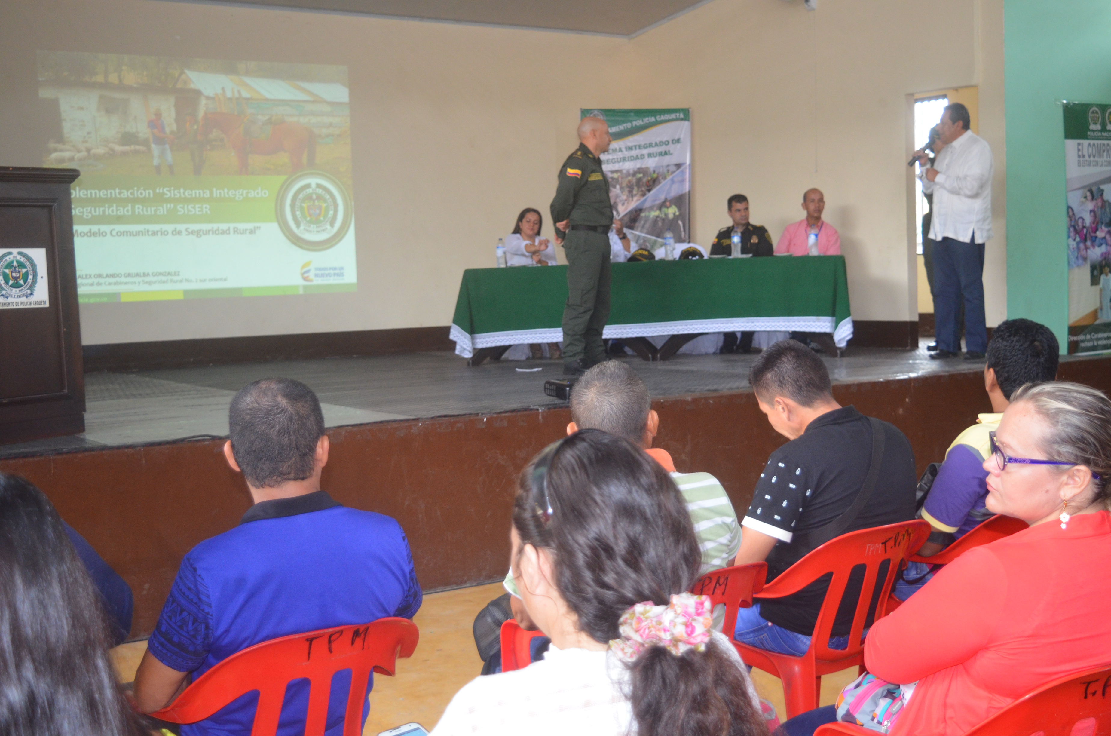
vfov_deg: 28.8
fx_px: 1432
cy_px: 368
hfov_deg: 42.4
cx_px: 556
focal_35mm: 46
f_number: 4.2
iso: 1100
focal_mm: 31
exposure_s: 1/60
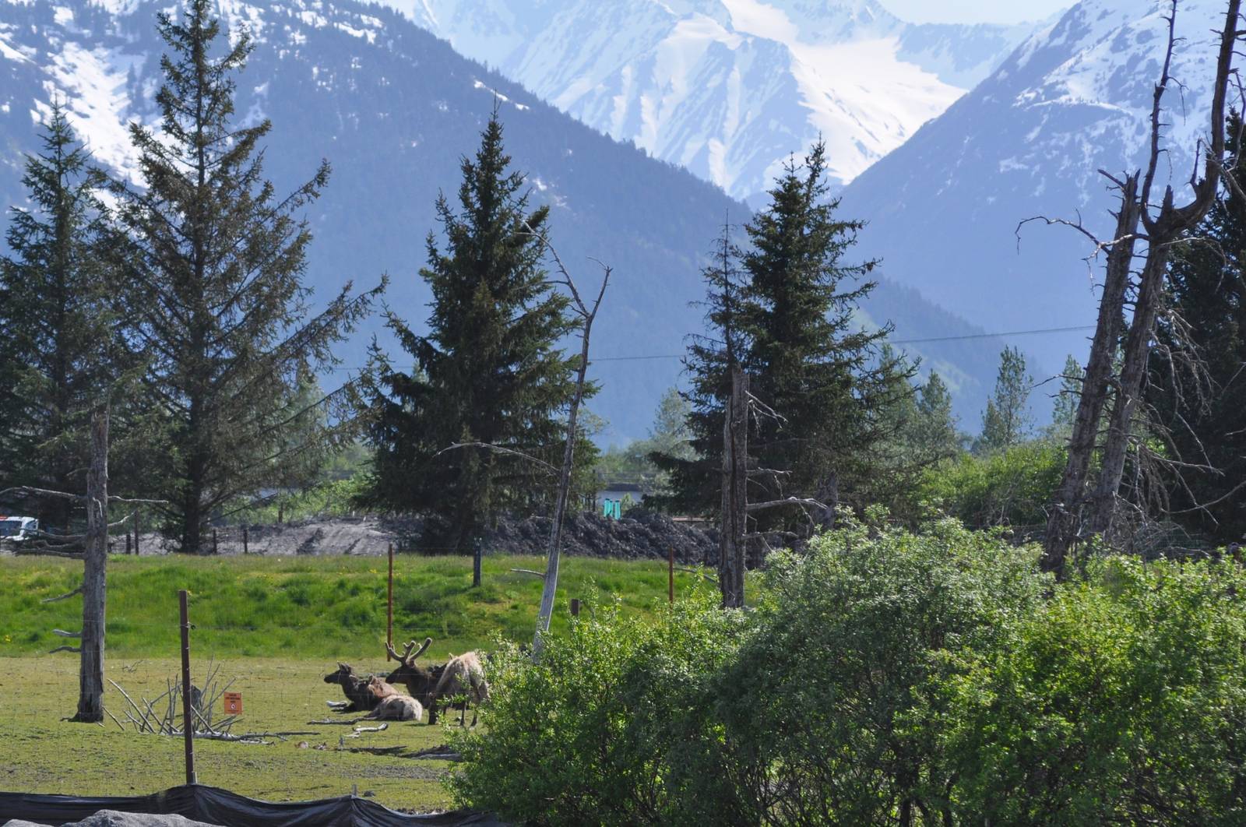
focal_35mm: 255
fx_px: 8813
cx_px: 623
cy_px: 414
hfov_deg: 8.1
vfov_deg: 5.4
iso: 400
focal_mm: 170
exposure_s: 1/1600
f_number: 6.3
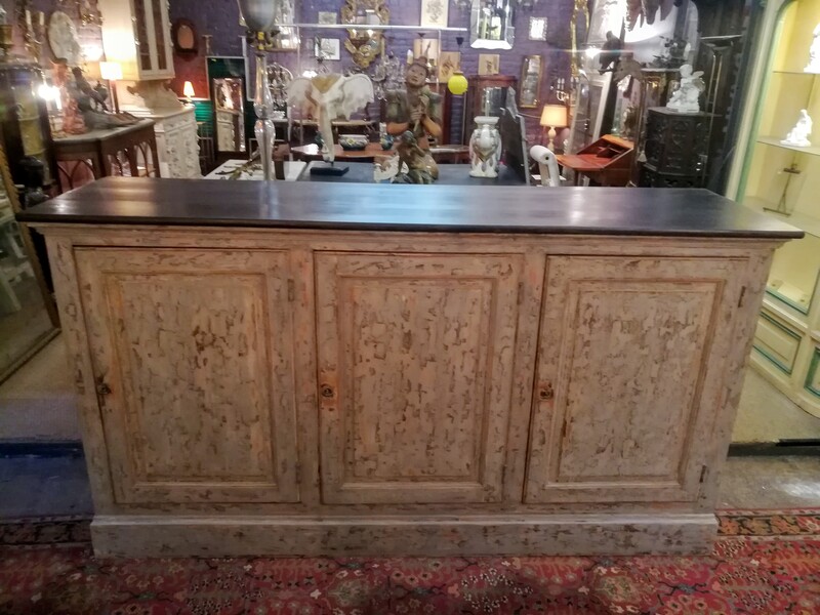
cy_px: 308
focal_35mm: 26
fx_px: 616
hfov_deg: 67.3
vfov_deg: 53.1
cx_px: 410
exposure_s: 1/20
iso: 640
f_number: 2.2
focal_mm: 3.83
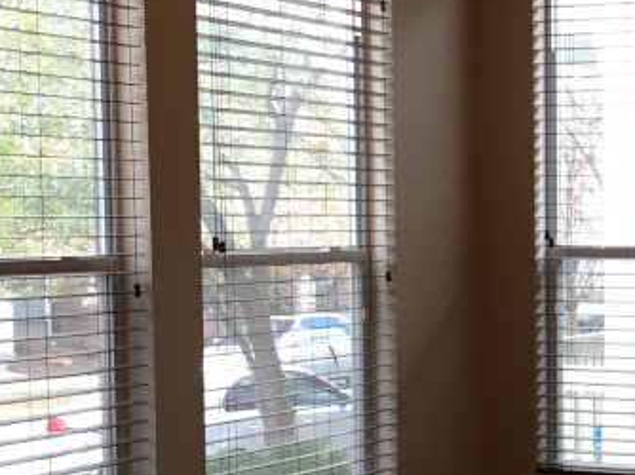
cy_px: 336
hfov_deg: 20.5
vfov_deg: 16.5
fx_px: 1631
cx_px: 772
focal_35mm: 89
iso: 25
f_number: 2.2
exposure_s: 1/30
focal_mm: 4.15
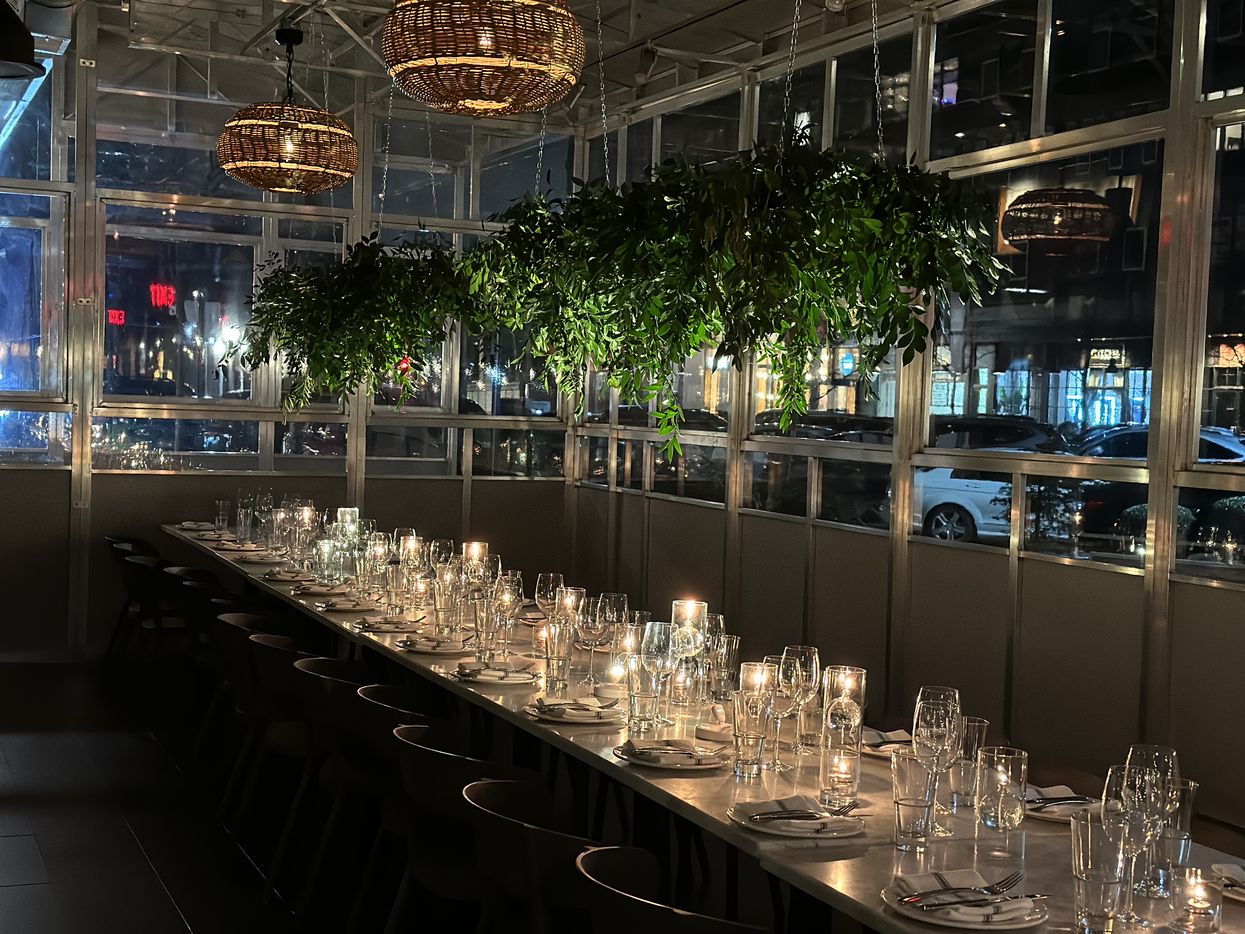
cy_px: 467
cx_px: 622
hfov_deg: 39.7
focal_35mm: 48
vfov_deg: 30.3
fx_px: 1726
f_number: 1.78
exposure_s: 1/30
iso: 800
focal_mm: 6.86
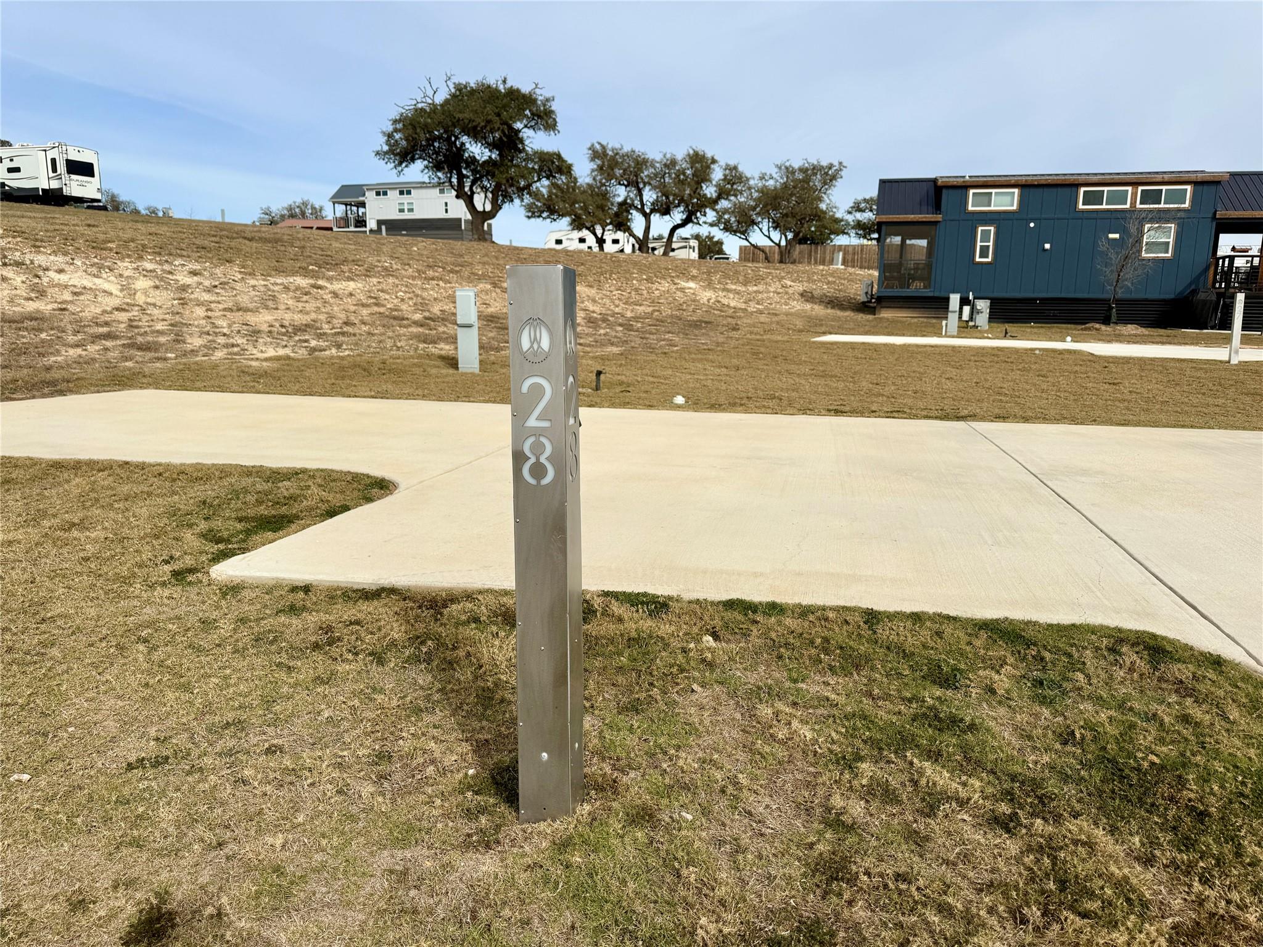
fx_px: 876
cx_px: 632
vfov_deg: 56.8
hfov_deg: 71.6
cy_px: 474
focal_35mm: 24
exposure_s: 1/7353
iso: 80
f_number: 1.78
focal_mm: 6.76
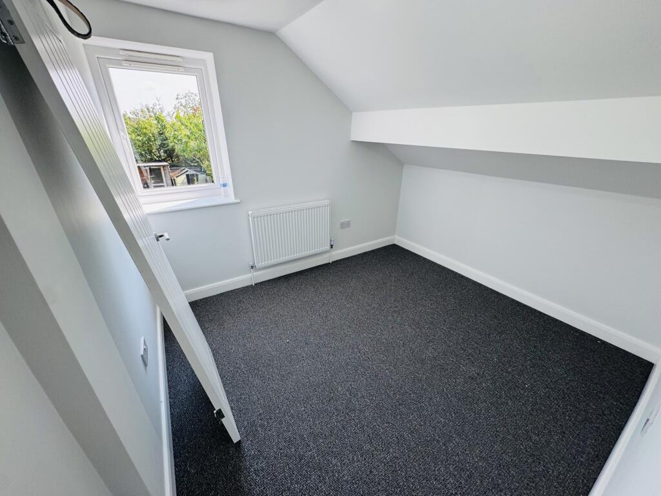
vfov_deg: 85.7
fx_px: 267
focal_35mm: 14
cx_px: 330
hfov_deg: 102.1
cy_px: 248
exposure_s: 1/100
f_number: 2.2
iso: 50
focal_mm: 2.22
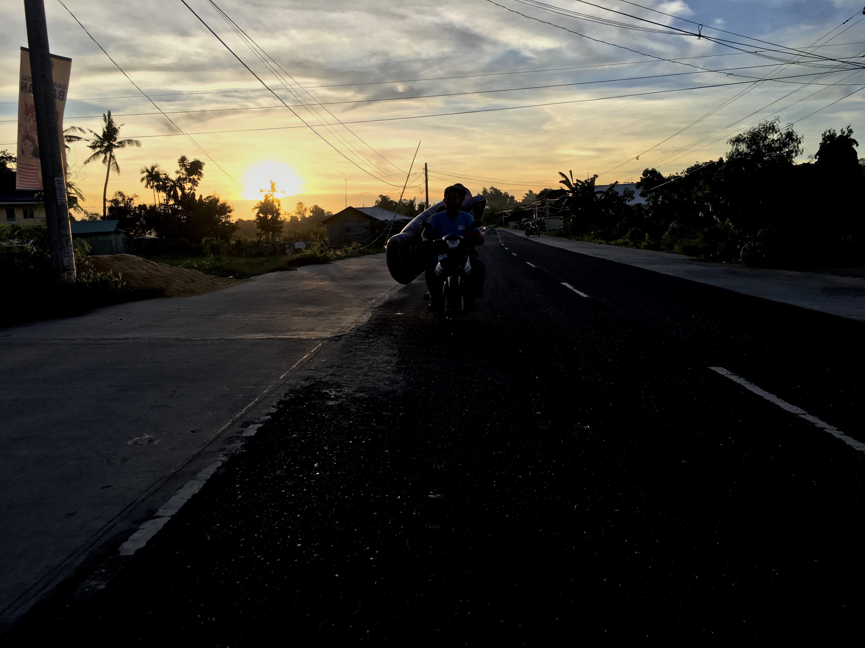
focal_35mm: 29
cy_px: 324
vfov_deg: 48.2
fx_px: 725
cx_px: 432
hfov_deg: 61.7
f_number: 2.2
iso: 25
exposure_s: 1/836
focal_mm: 4.15
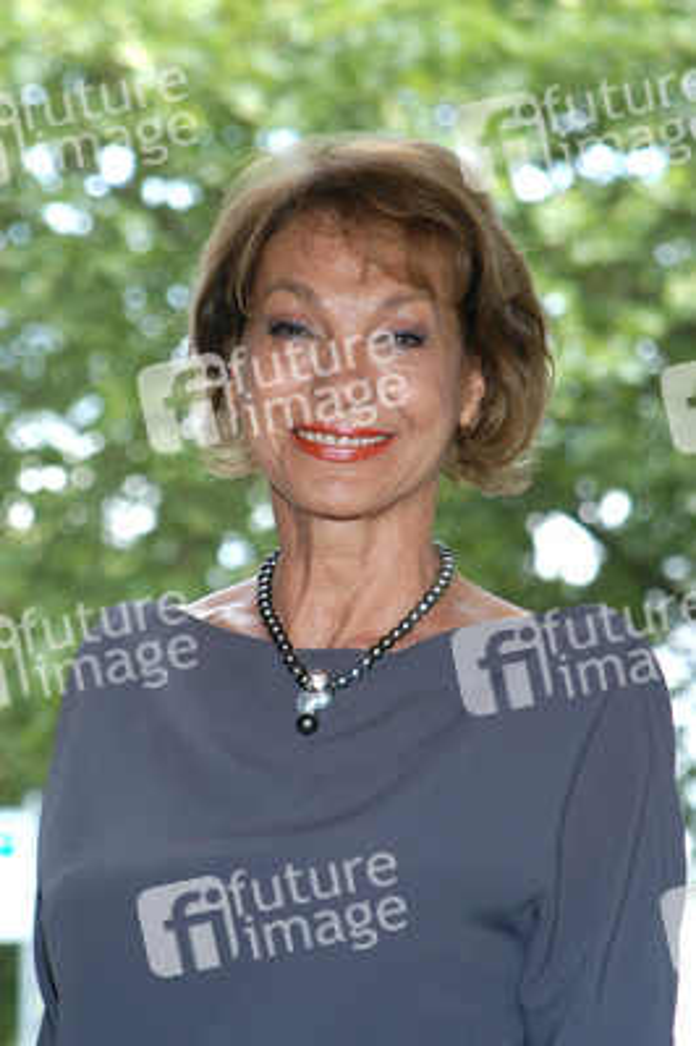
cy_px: 523
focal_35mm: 180
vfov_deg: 11.4
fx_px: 5229
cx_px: 348
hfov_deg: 7.6
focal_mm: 120
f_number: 5.6
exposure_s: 1/60
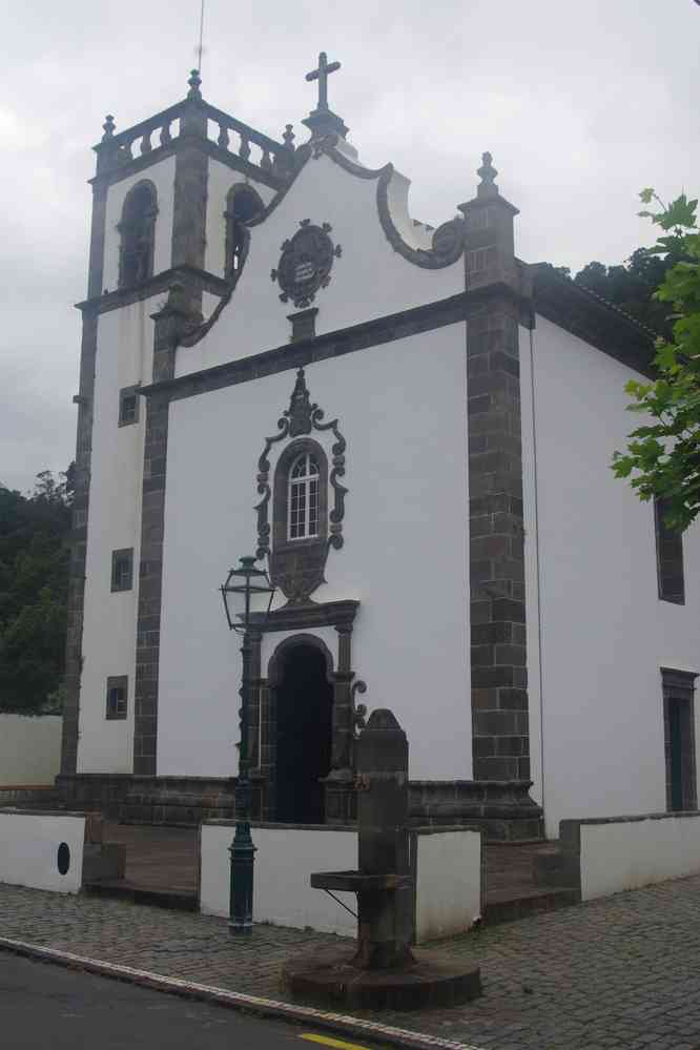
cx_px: 350
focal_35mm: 39
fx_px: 1137
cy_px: 525
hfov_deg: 34.2
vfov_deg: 49.6
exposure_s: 1/100
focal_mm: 26
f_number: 11
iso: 200
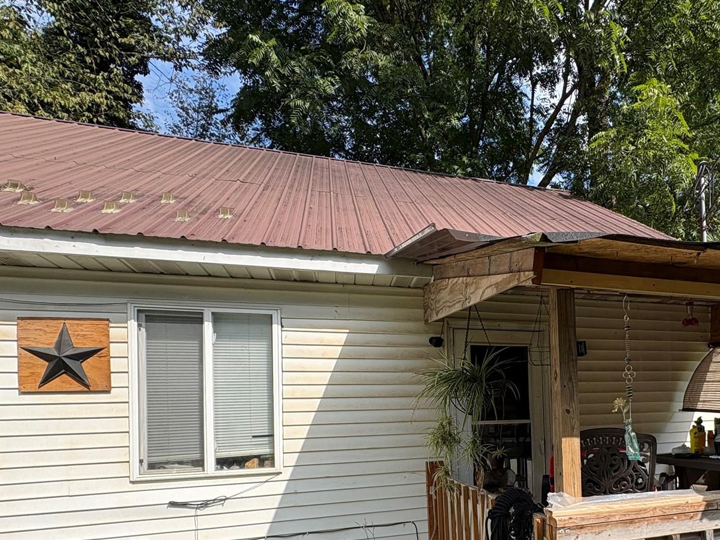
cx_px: 521
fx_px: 499
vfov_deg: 54.0
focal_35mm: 24
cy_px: 410
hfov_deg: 68.0
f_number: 2.2
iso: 50
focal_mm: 2.22
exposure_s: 1/1160
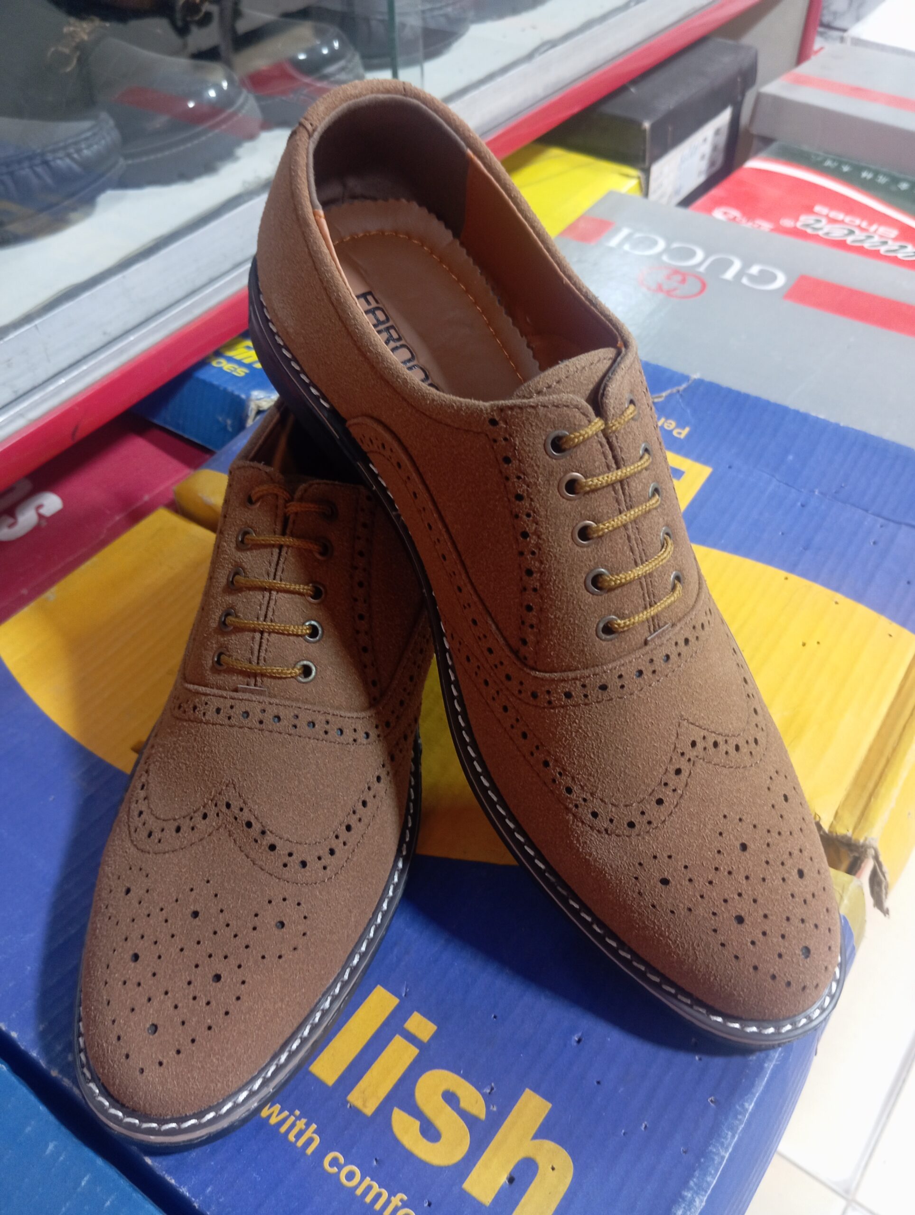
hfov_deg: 49.9
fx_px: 984
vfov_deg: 63.4
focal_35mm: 28
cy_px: 608
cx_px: 458
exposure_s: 1/33.3
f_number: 1.8
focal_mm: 4.22
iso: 366
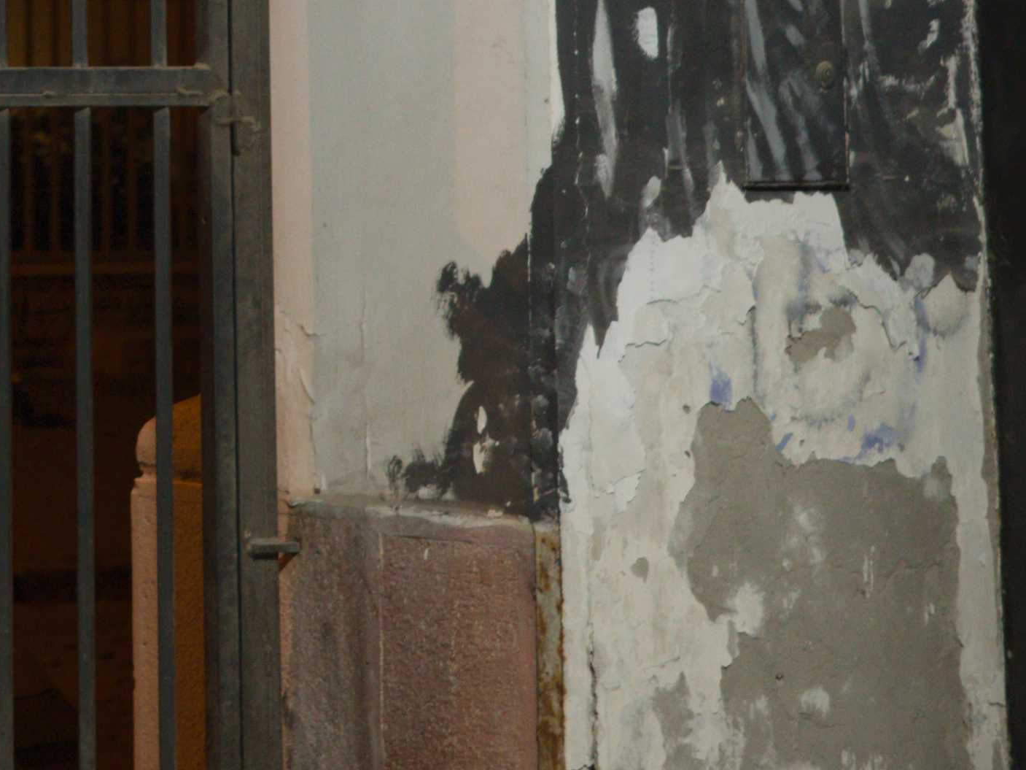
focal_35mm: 164
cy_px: -707
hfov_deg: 11.6
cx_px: -427
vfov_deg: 8.6
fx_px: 4860
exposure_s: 1/30
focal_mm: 26
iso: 500
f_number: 2.8
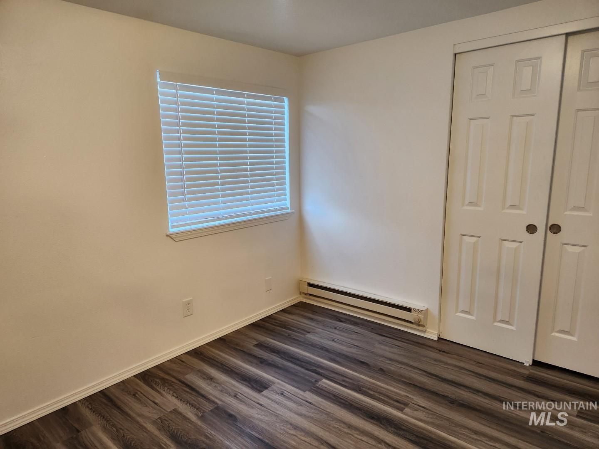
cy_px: 224
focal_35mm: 23
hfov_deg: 73.9
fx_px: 398
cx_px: 300
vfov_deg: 58.9
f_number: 1.8
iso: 160
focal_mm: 5.4
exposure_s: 1/120
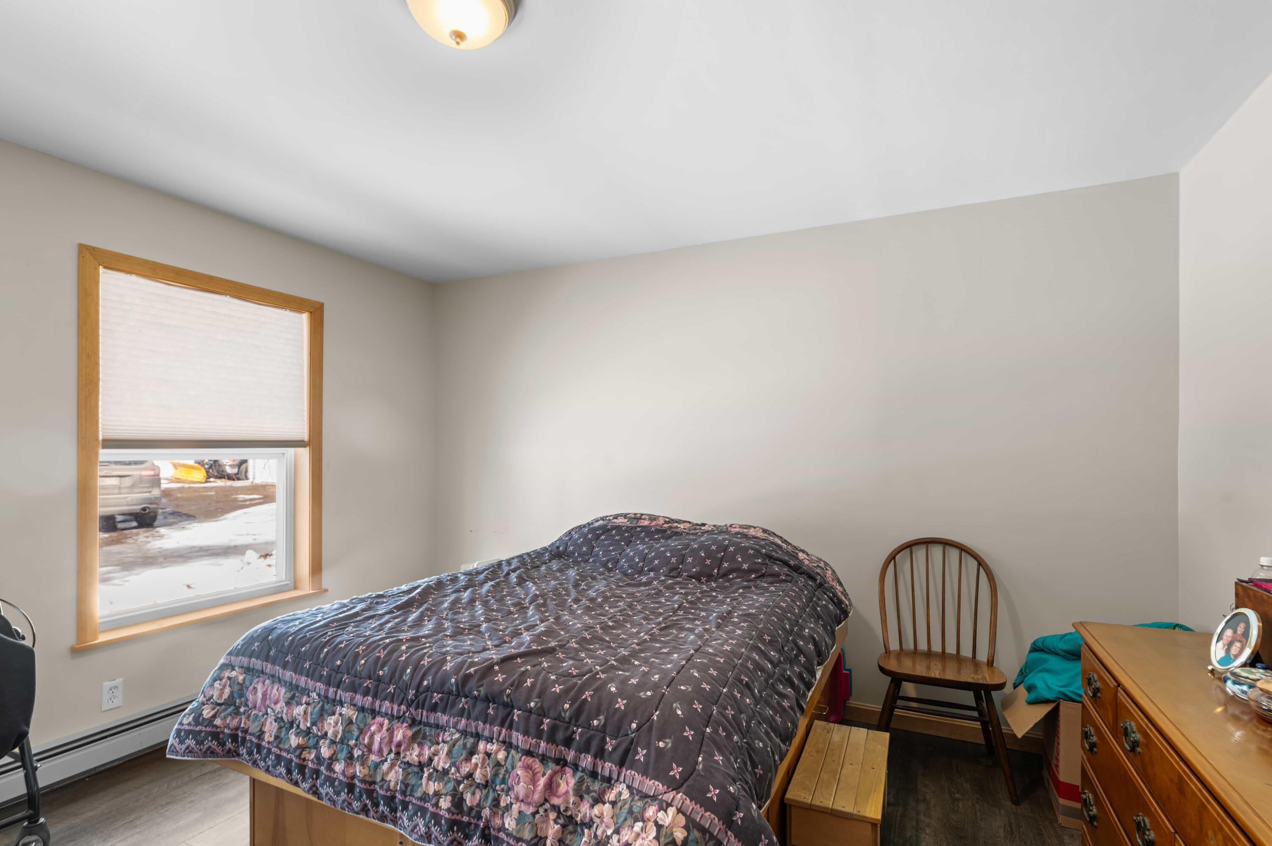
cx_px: 636
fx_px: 600
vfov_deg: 70.4
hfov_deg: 93.3
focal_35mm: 17
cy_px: 423
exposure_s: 1/4
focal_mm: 17
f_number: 8
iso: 800
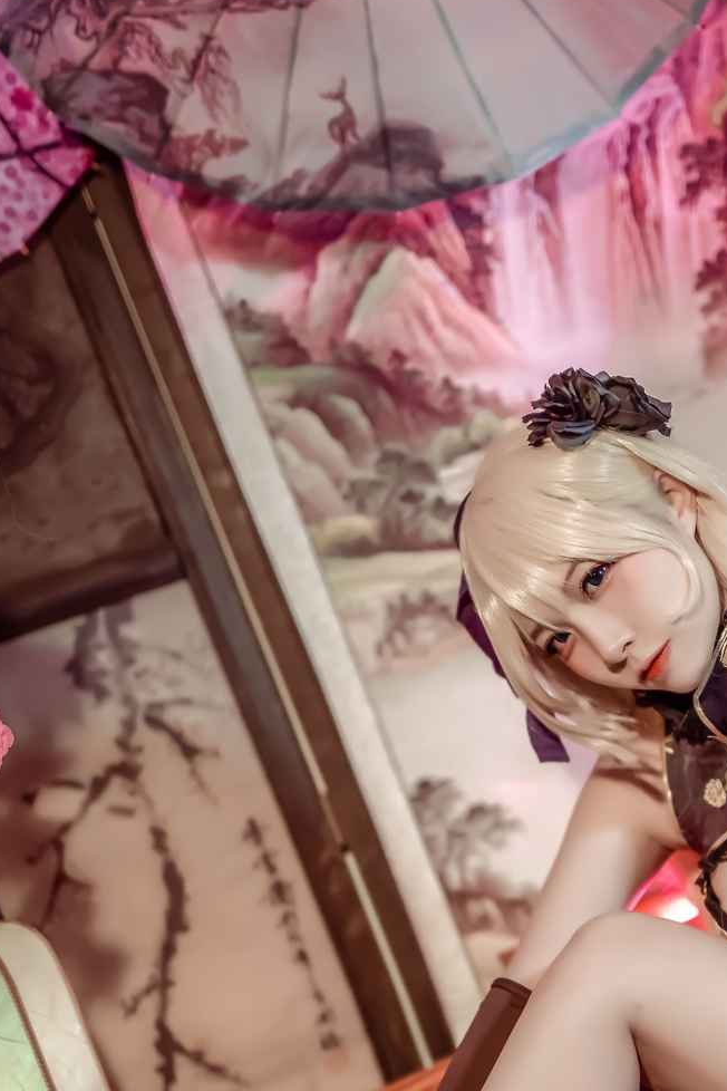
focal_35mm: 92
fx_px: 2787
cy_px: 862
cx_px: 609
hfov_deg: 14.8
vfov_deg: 21.9
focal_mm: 50
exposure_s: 1/800
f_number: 1.4
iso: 100
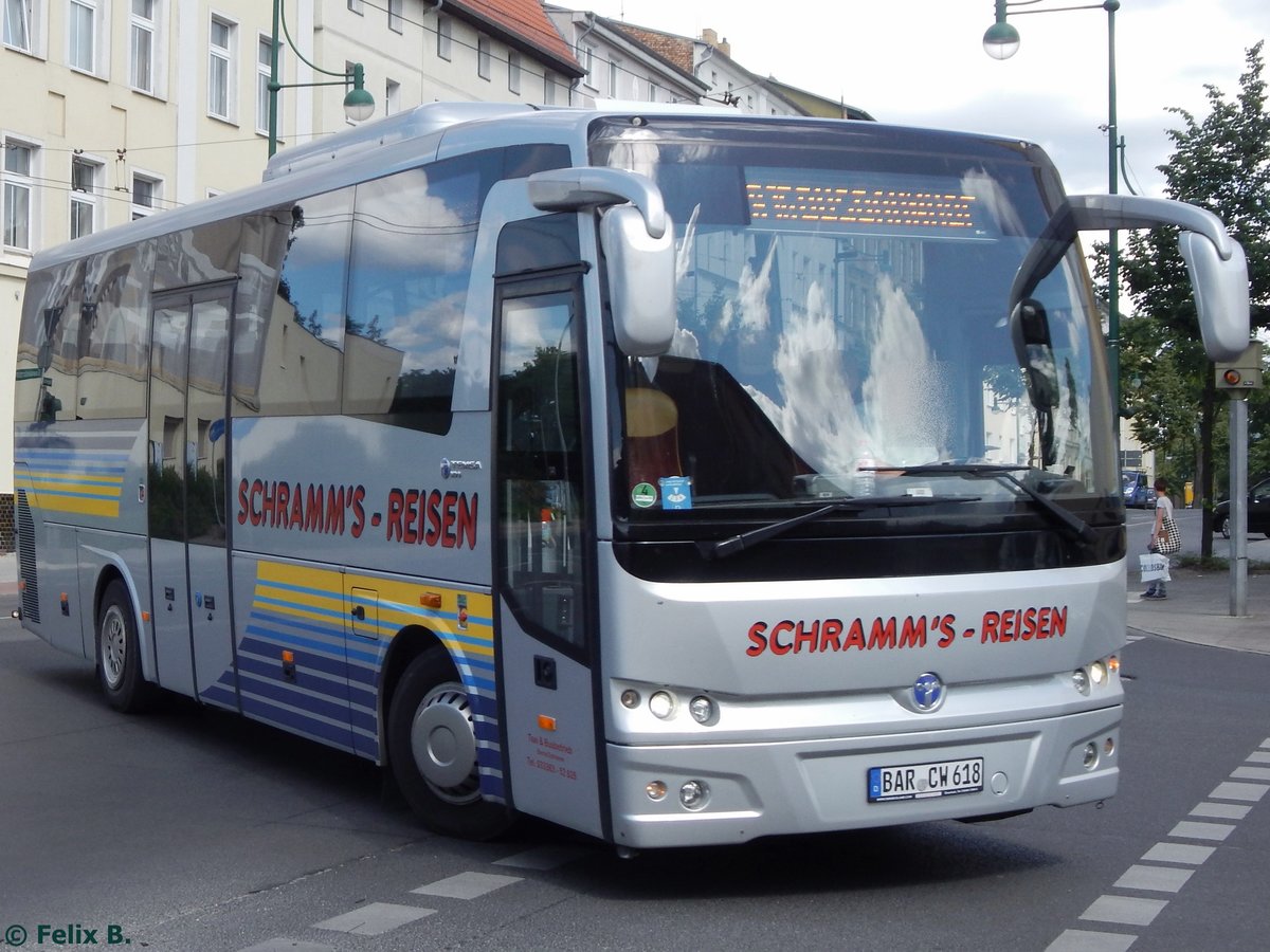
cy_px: 476
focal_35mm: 48
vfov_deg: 30.3
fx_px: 1761
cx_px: 635
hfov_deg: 39.7
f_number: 3.7
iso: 125
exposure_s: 1/800
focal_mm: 8.6
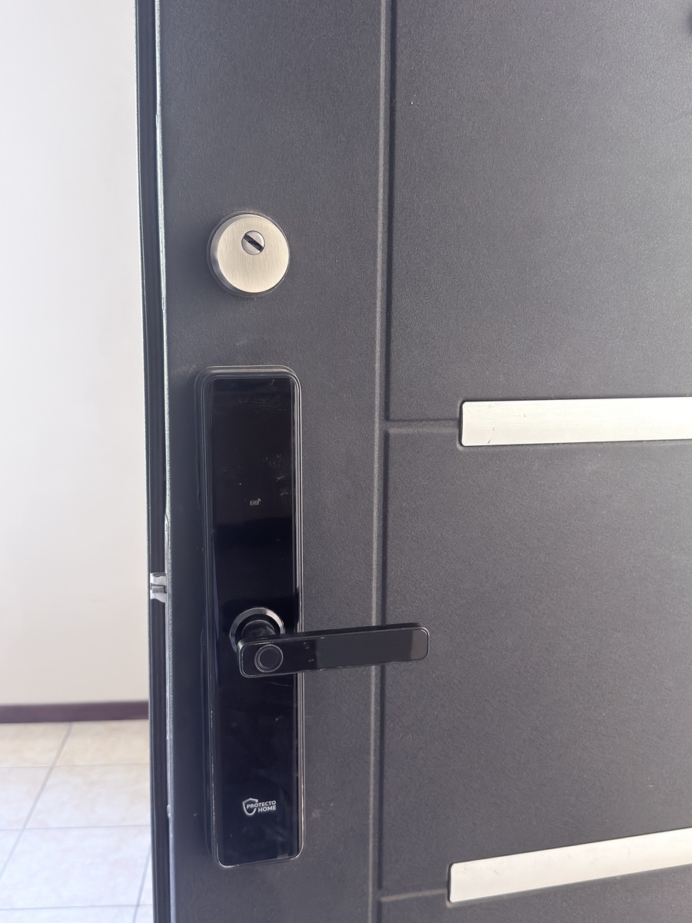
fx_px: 960
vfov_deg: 51.4
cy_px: 462
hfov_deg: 39.7
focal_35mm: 36
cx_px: 346
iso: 320
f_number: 1.78
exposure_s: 1/40
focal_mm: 6.76
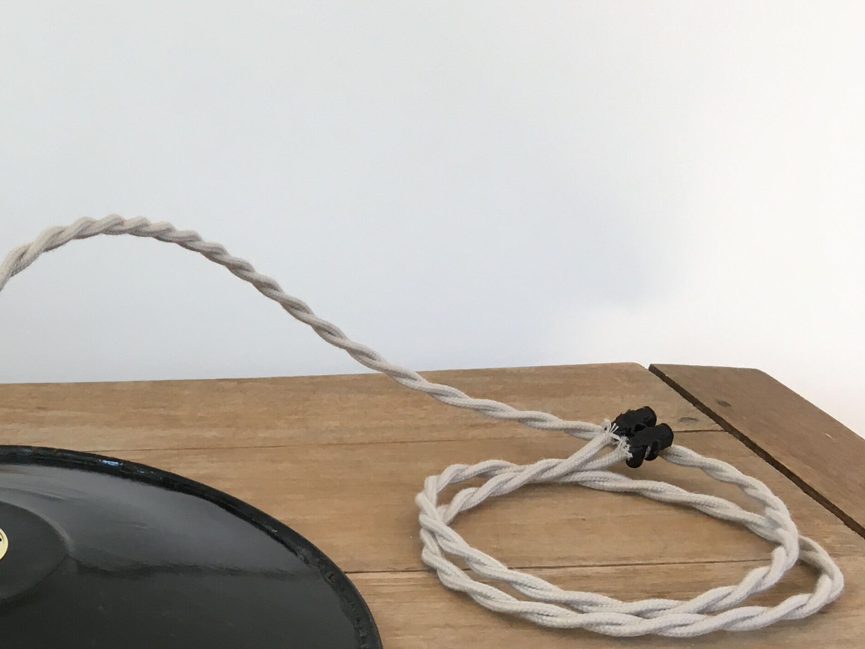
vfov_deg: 23.6
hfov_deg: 29.0
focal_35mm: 62
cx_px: -24
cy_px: 426
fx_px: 1549
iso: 25
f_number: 2.2
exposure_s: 1/33
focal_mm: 4.15
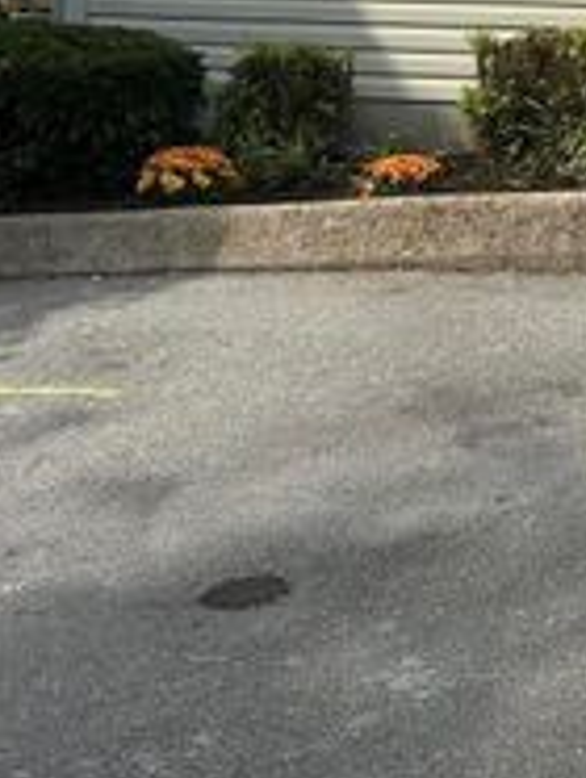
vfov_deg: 19.6
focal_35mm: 93
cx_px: 799
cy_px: -199
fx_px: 2094
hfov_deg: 15.1
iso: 50
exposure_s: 1/3831
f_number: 1.5
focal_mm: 5.7
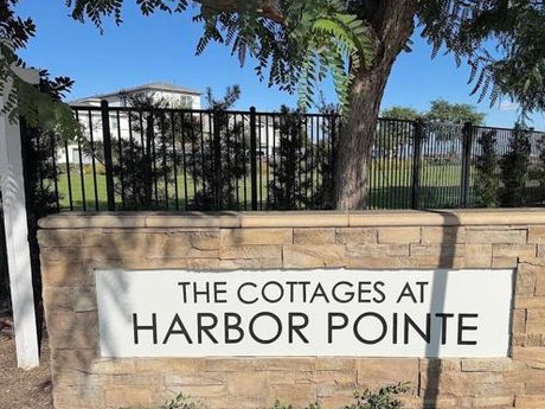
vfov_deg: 45.3
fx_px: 488
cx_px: 307
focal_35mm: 31
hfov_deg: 58.2
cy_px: 234
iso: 80
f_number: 1.78
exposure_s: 1/8130
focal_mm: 6.76
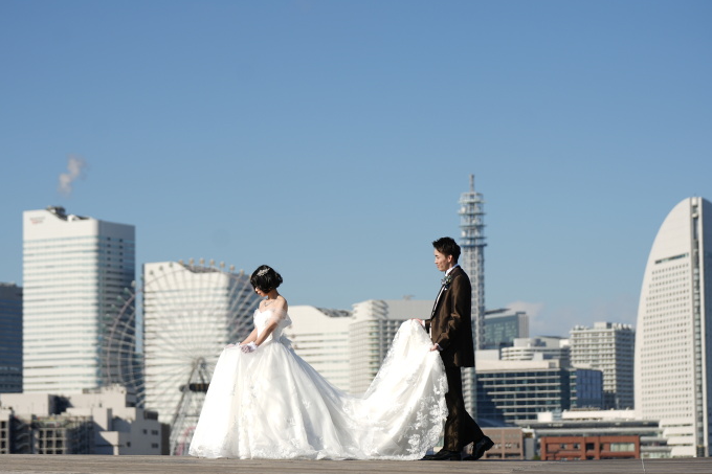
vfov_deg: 12.1
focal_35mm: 113
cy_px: 266
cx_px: 333
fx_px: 2234
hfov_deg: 18.1
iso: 80
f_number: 4
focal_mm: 96
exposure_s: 1/2000
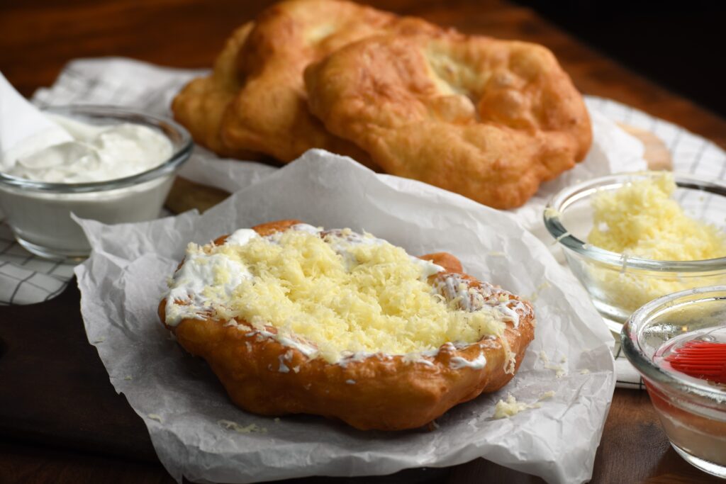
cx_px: 363
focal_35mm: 93
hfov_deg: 21.9
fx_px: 1876
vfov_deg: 14.7
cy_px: 242
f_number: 5.6
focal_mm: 62
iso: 100
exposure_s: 1/80
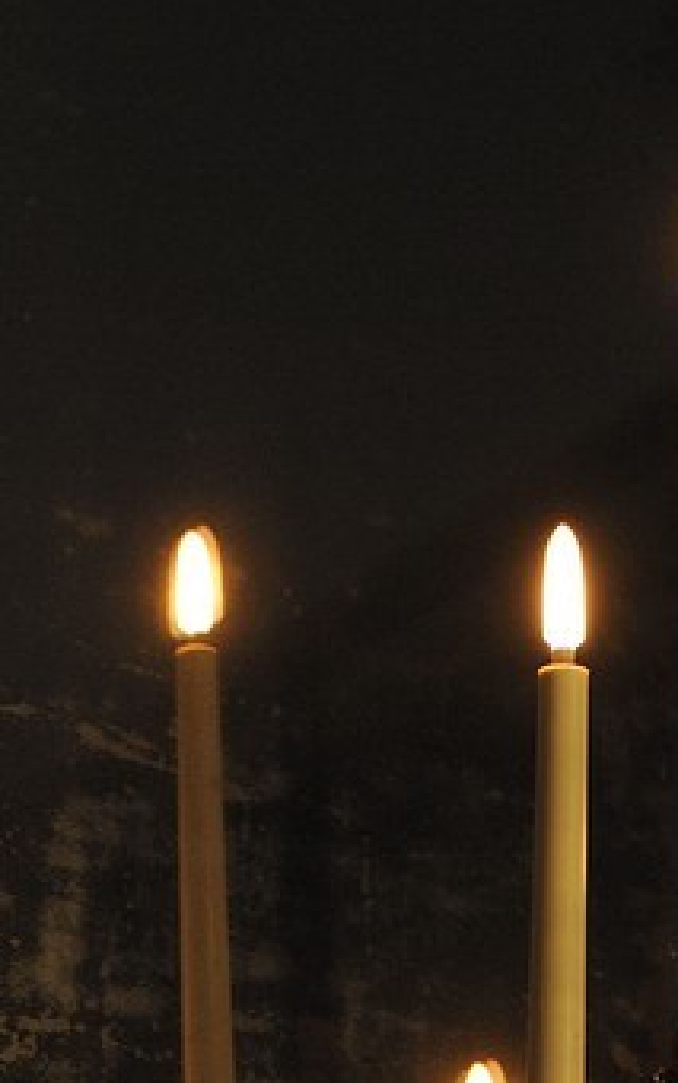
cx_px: -191
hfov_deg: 4.9
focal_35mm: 268
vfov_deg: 7.4
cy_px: 2411
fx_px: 7910
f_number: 5.6
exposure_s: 1/50
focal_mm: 56
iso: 800
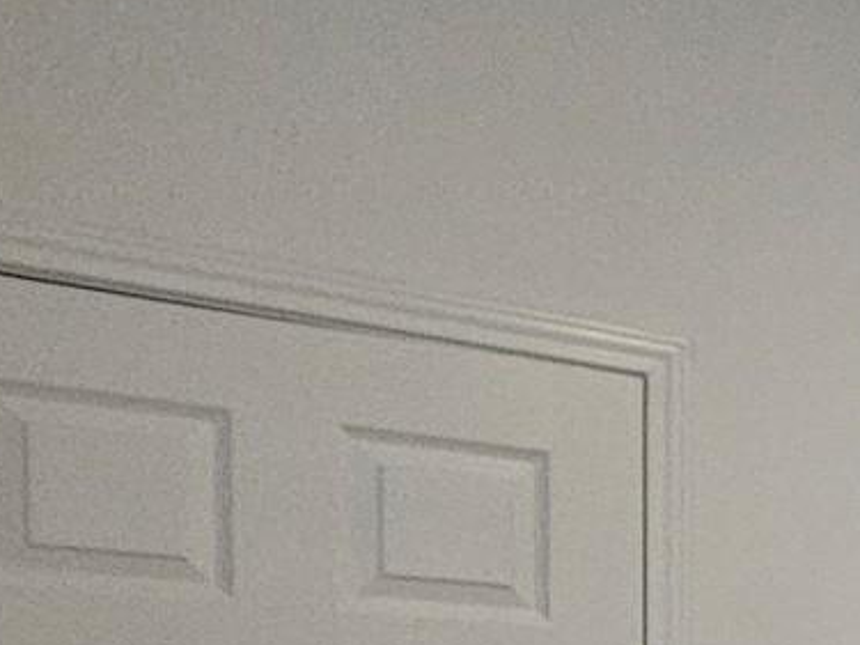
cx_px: 1617
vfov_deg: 18.8
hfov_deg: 19.3
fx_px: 1763
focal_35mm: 71
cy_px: 897
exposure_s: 1/60
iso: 250
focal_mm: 2.2
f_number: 2.2
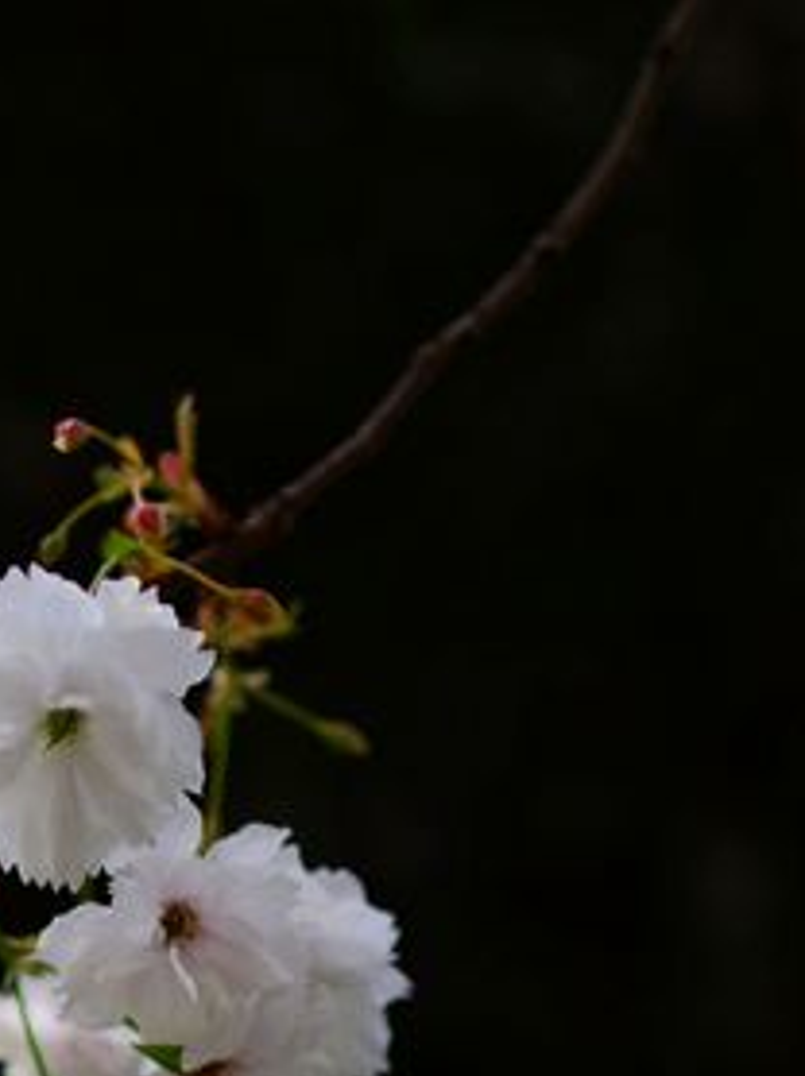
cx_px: 85
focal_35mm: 109
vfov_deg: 17.9
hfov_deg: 13.4
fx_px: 3385
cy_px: 844
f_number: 1.4
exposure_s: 1/4000
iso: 100
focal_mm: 35
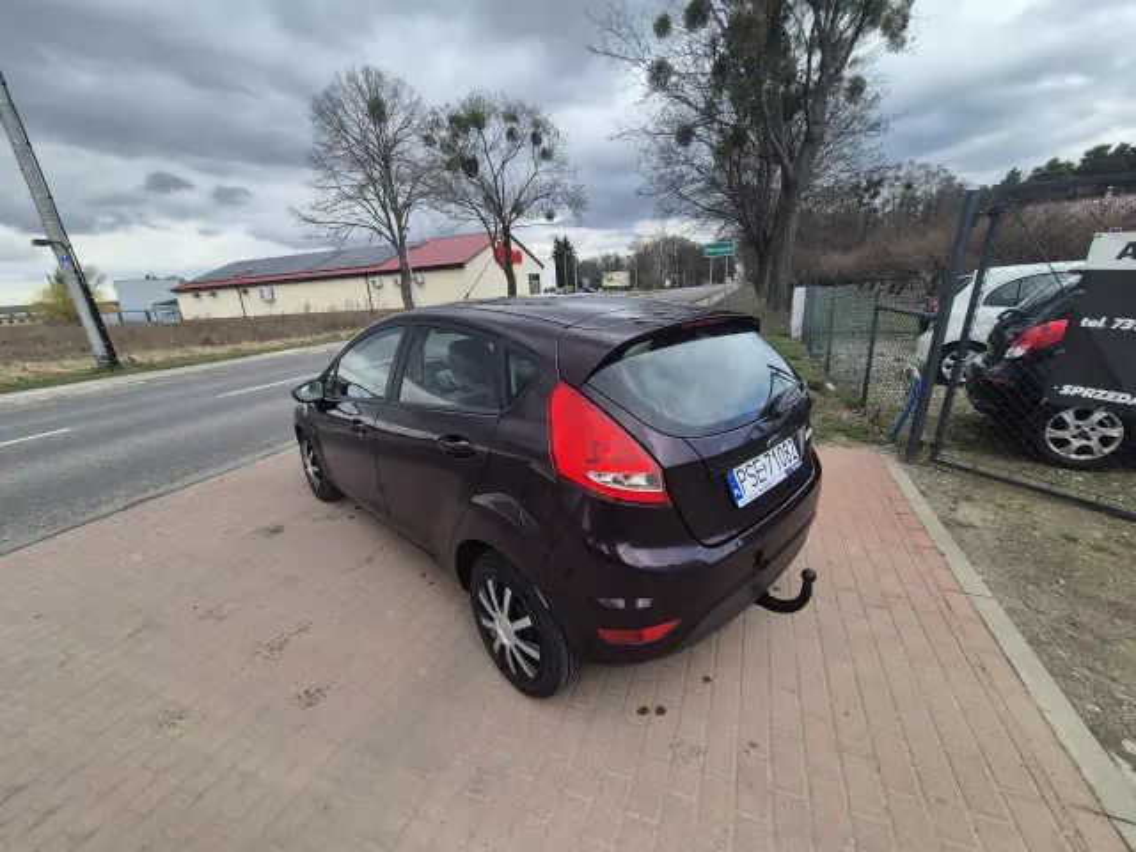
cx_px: 568
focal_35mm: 13
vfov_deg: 89.9
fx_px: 427
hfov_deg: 106.2
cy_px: 426
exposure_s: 1/828
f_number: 2.2
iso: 50
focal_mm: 2.2
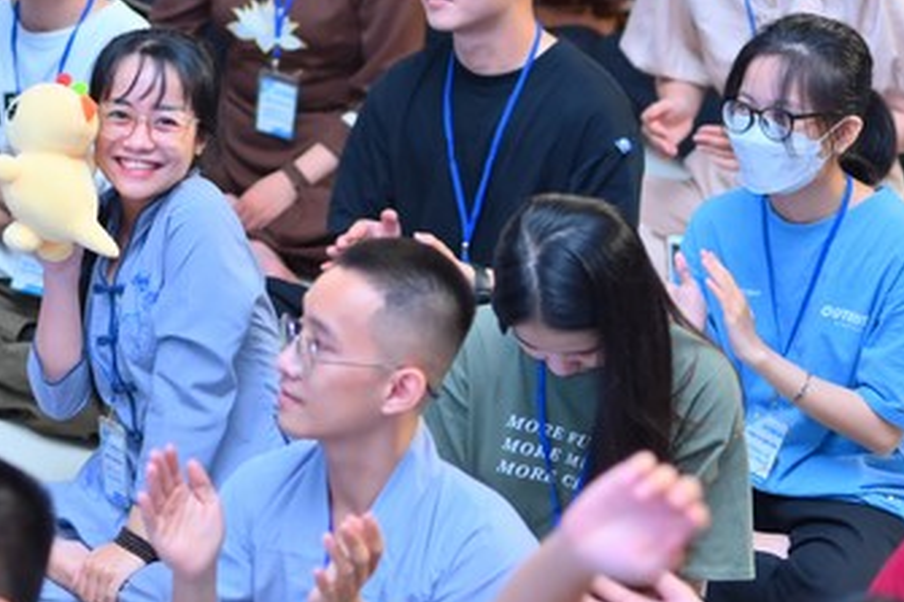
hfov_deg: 12.4
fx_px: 4141
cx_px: 78
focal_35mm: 165
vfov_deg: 8.3
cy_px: 204
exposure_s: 1/160
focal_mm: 85
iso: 1000
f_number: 2.8
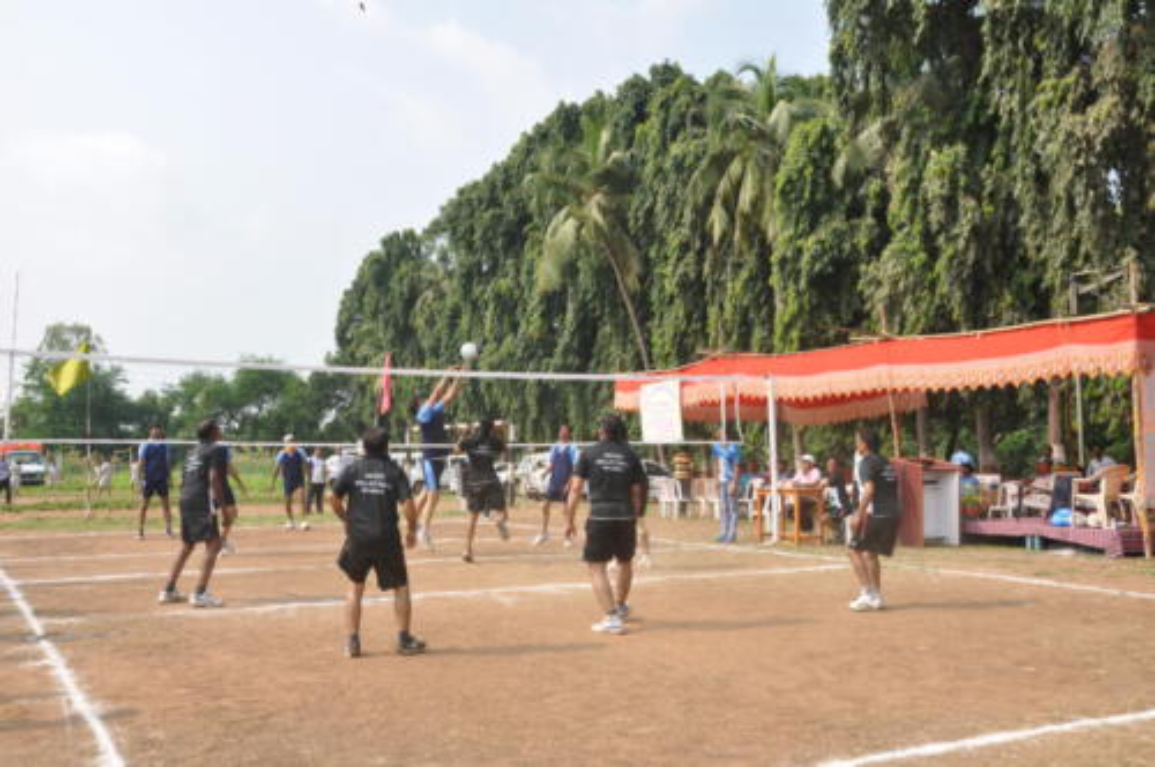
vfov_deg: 36.8
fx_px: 1153
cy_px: 384
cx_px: 578
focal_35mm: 36
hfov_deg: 53.2
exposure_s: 1/250
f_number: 8
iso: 200
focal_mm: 24
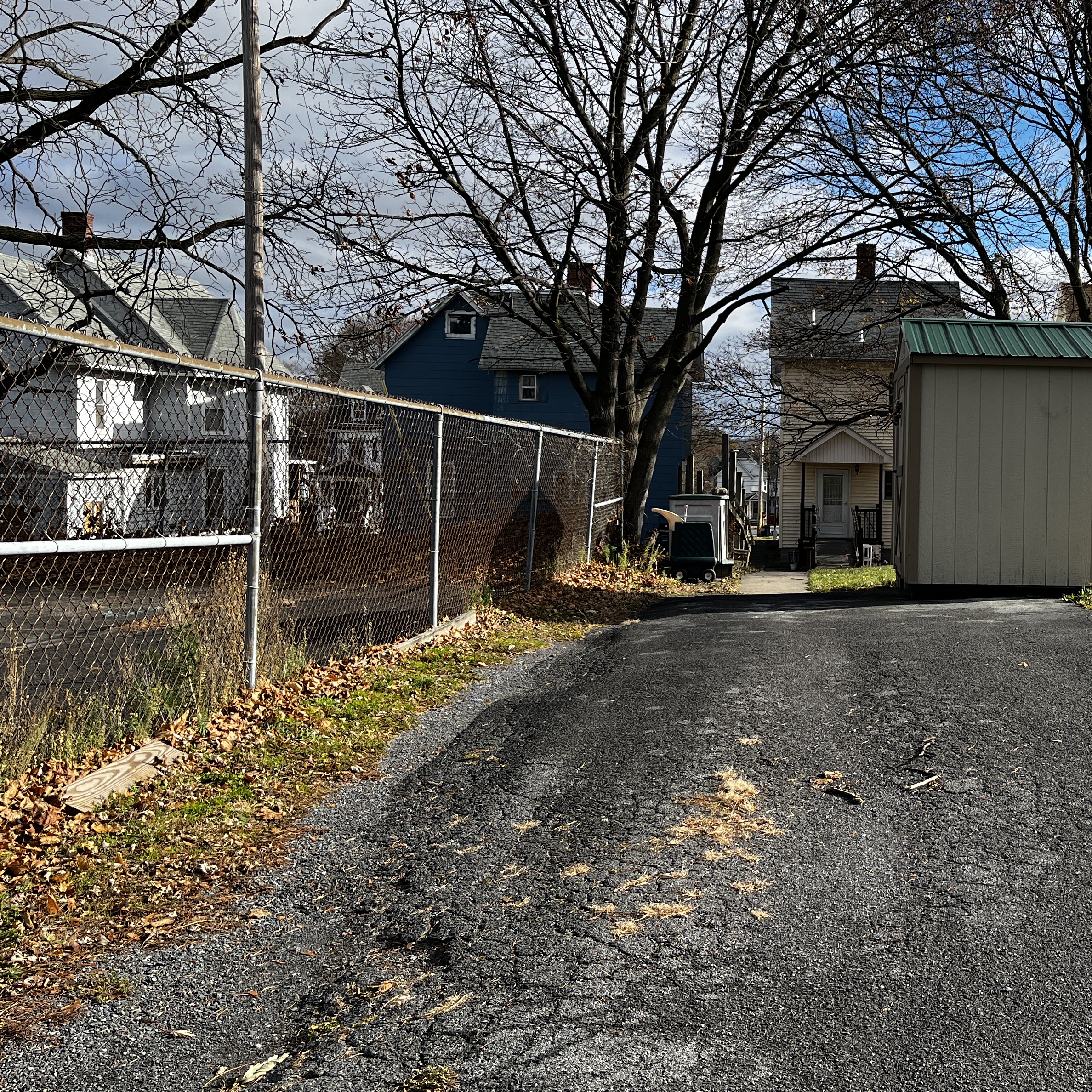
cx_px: 899
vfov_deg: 42.7
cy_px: 473
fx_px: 1392
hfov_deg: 40.8
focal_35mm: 39
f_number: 1.6
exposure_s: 1/2410
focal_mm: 5.1
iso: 50
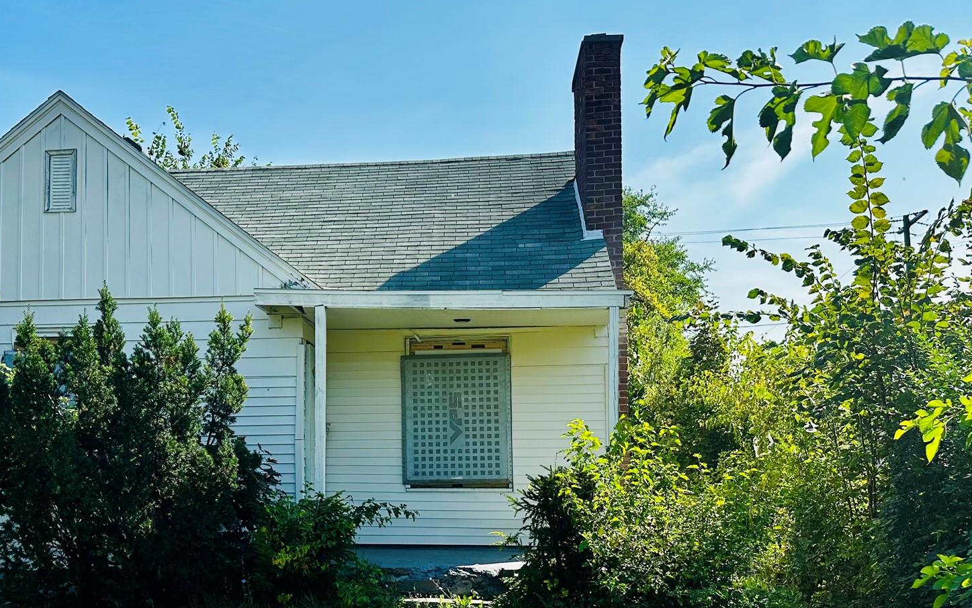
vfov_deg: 35.0
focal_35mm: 36
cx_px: 360
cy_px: 412
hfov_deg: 53.4
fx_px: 954
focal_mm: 6.86
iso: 80
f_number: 1.78
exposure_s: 1/3597
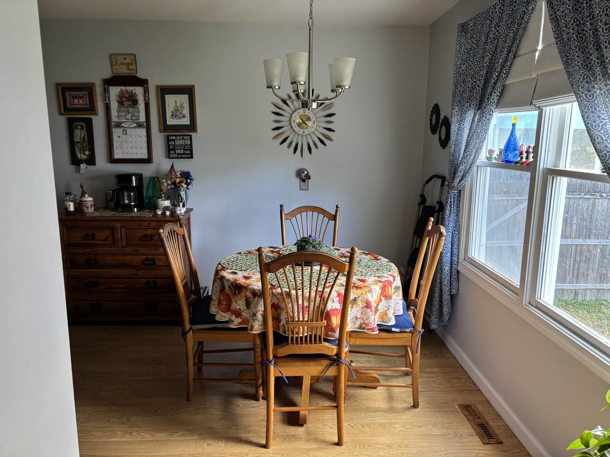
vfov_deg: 53.1
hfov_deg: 67.3
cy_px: 228
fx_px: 458
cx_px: 305
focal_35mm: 26
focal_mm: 5.96
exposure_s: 1/64
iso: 125
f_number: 1.6
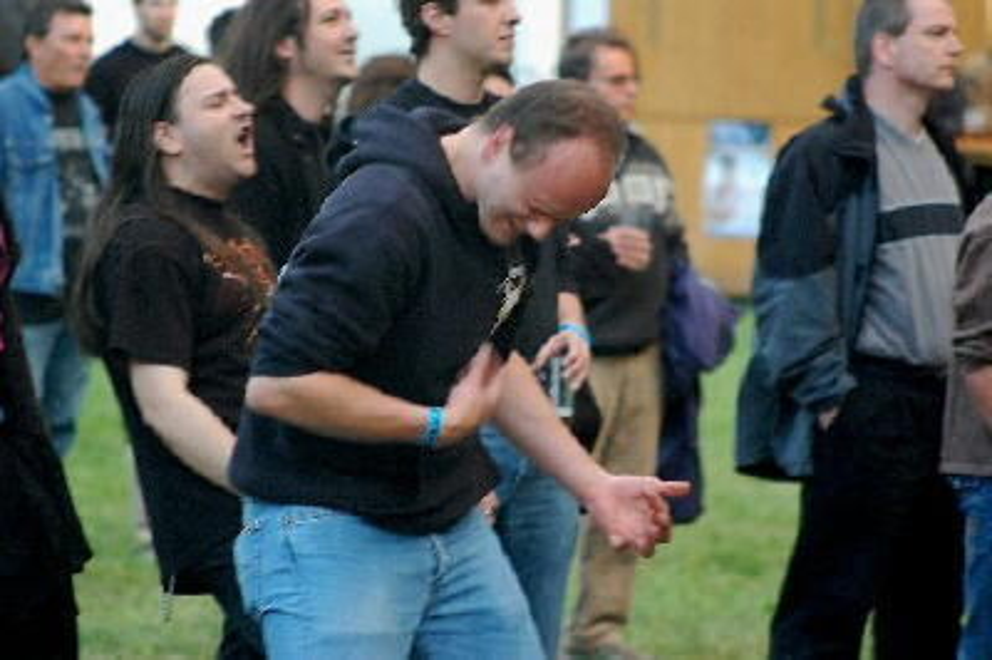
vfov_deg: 4.4
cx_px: 496
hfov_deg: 6.5
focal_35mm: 315
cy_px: 330
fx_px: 8673
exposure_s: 1/50
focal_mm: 210
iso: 800
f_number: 5.6
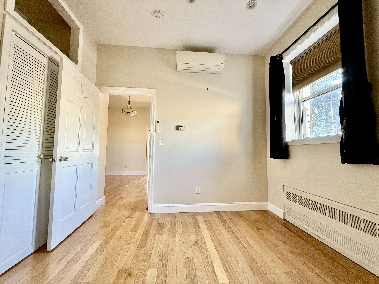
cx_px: 190
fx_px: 153
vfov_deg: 85.7
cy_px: 142
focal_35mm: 14
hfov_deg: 102.1
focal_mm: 2.22
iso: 400
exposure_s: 1/66
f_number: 2.2
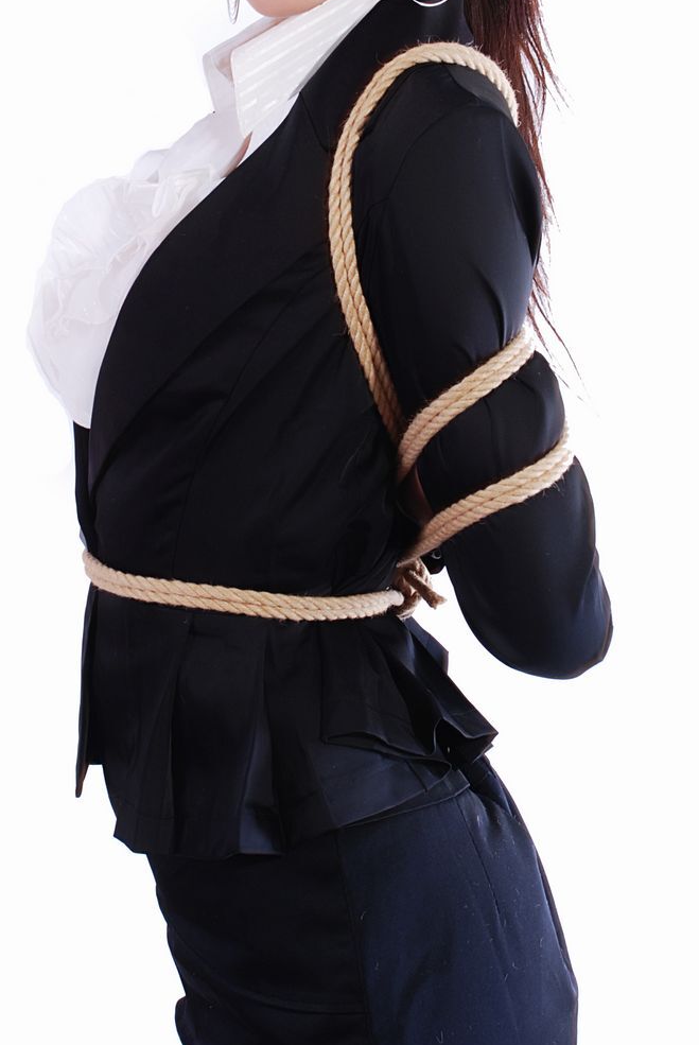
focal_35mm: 117
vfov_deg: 17.4
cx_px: 236
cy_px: 279
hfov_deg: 11.7
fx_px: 3399
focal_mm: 48
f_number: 10
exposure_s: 1/8
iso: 100
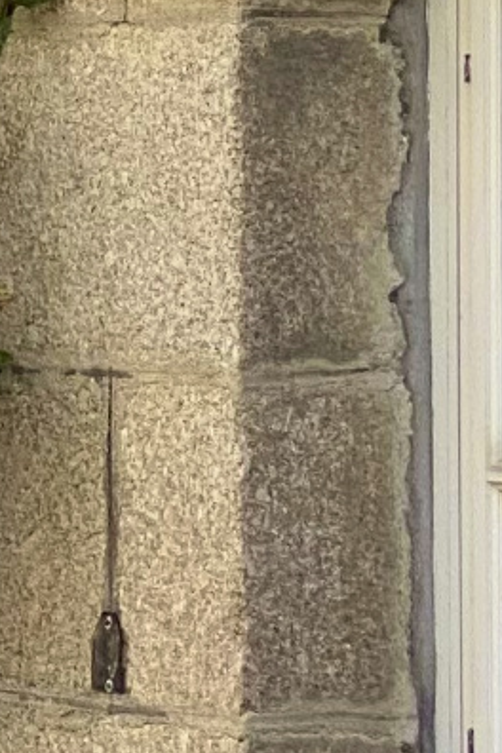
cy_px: -266
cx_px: -660
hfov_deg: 4.1
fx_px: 6860
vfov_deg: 6.2
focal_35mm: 328
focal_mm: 6
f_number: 2
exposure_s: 1/324
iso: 20
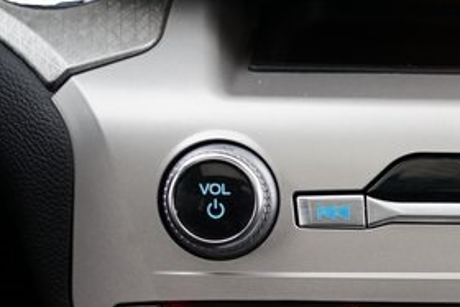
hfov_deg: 21.8
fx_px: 1138
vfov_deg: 15.1
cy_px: 309
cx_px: 485
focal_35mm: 89
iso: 1600
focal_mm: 39
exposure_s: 1/60
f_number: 4
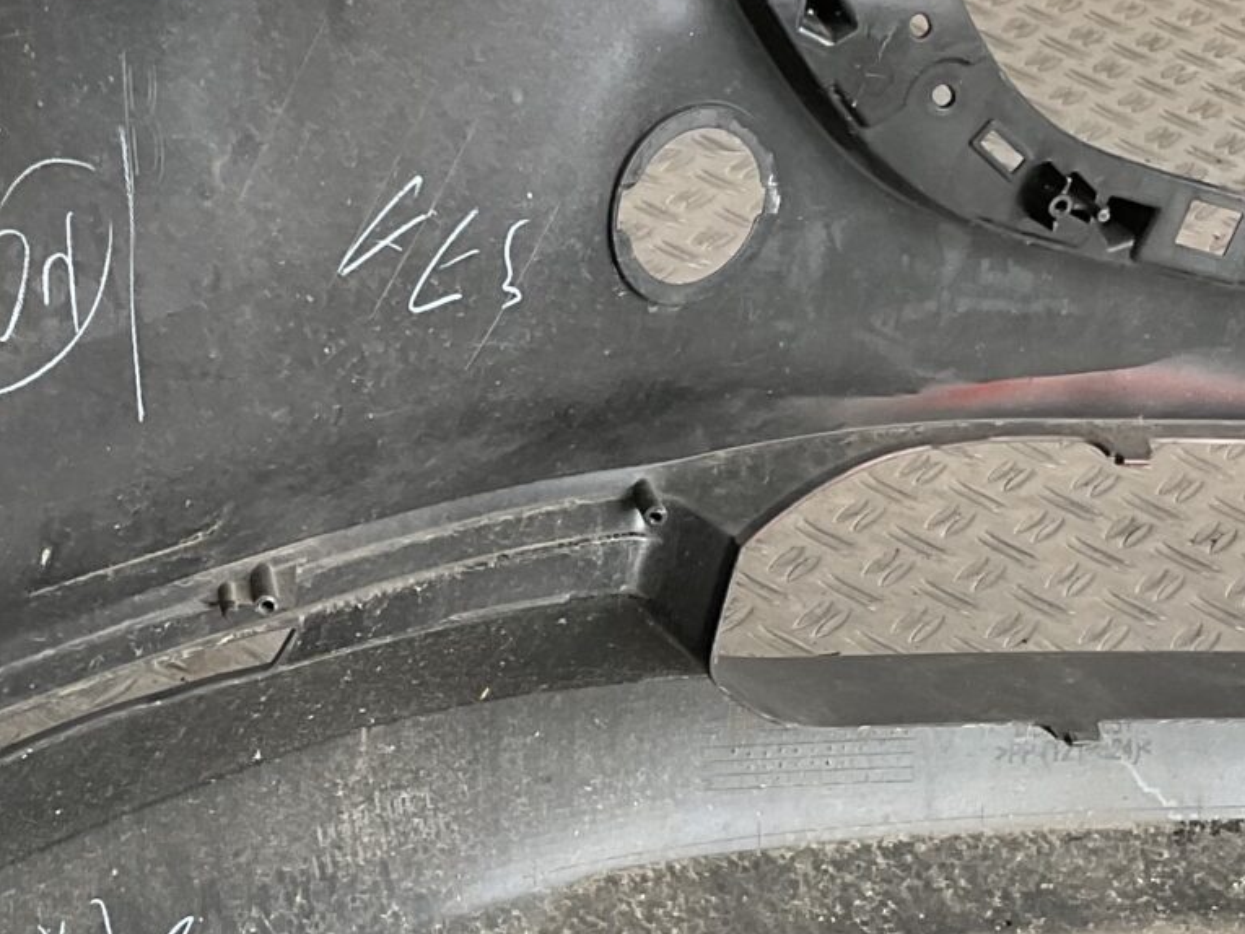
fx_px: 3489
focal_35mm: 97
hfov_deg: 20.2
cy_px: 625
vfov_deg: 15.2
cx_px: 571
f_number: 1.8
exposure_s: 1/100
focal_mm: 3
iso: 25
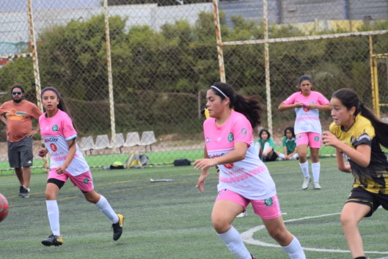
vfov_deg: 4.9
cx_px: 193
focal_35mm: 283
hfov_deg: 7.3
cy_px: 161
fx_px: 3051
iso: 400
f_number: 5.6
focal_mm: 130
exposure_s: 1/1600
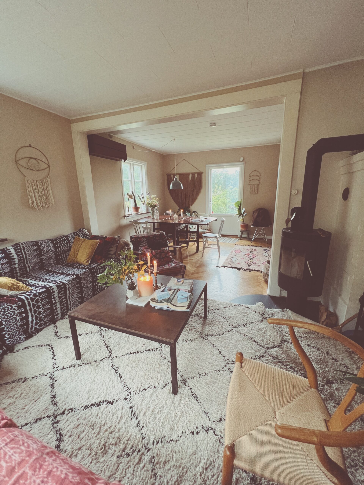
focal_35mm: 13
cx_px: 182
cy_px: 242
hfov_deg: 89.9
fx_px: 182
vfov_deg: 106.2
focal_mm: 1.57
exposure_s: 1/62
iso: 250
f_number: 1.8
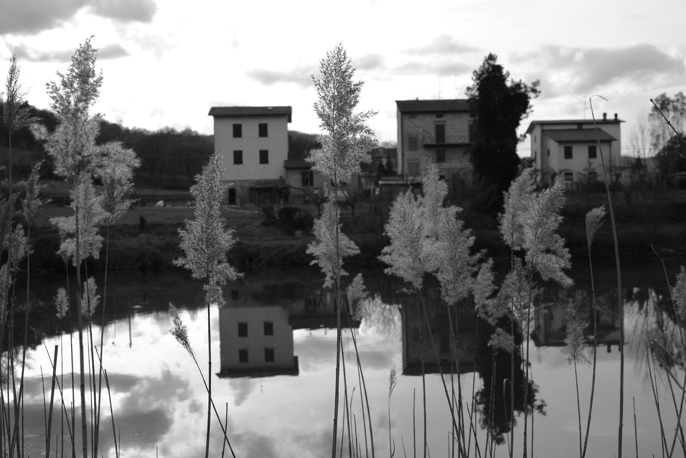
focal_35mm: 41
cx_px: 343
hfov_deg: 47.4
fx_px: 781
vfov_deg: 32.6
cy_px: 229
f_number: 8
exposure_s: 1/200
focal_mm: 27
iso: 200
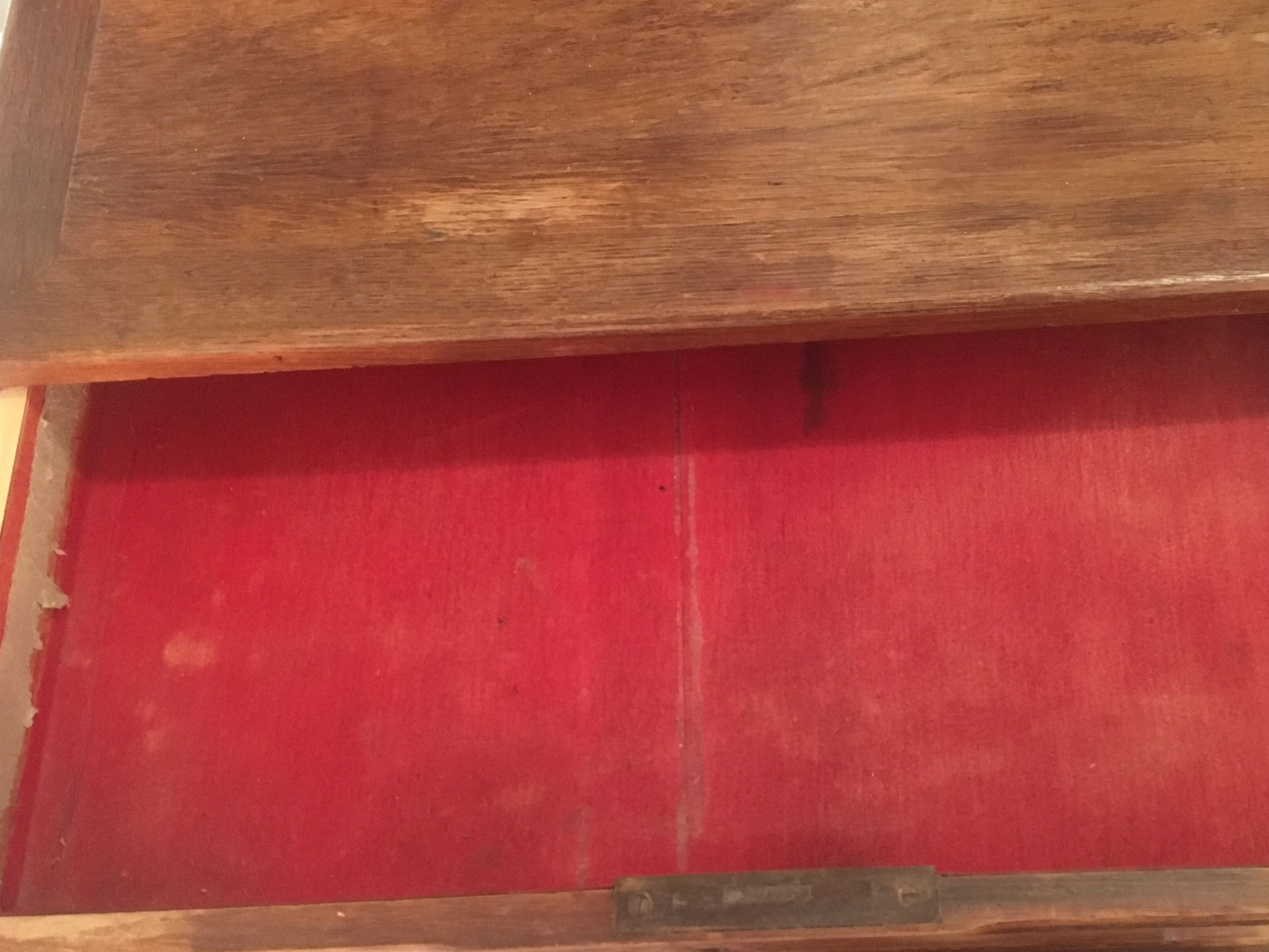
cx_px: 739
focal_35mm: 36
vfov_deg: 39.7
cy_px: 480
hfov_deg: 51.1
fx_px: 1320
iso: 320
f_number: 2.2
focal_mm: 4.15
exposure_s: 1/17
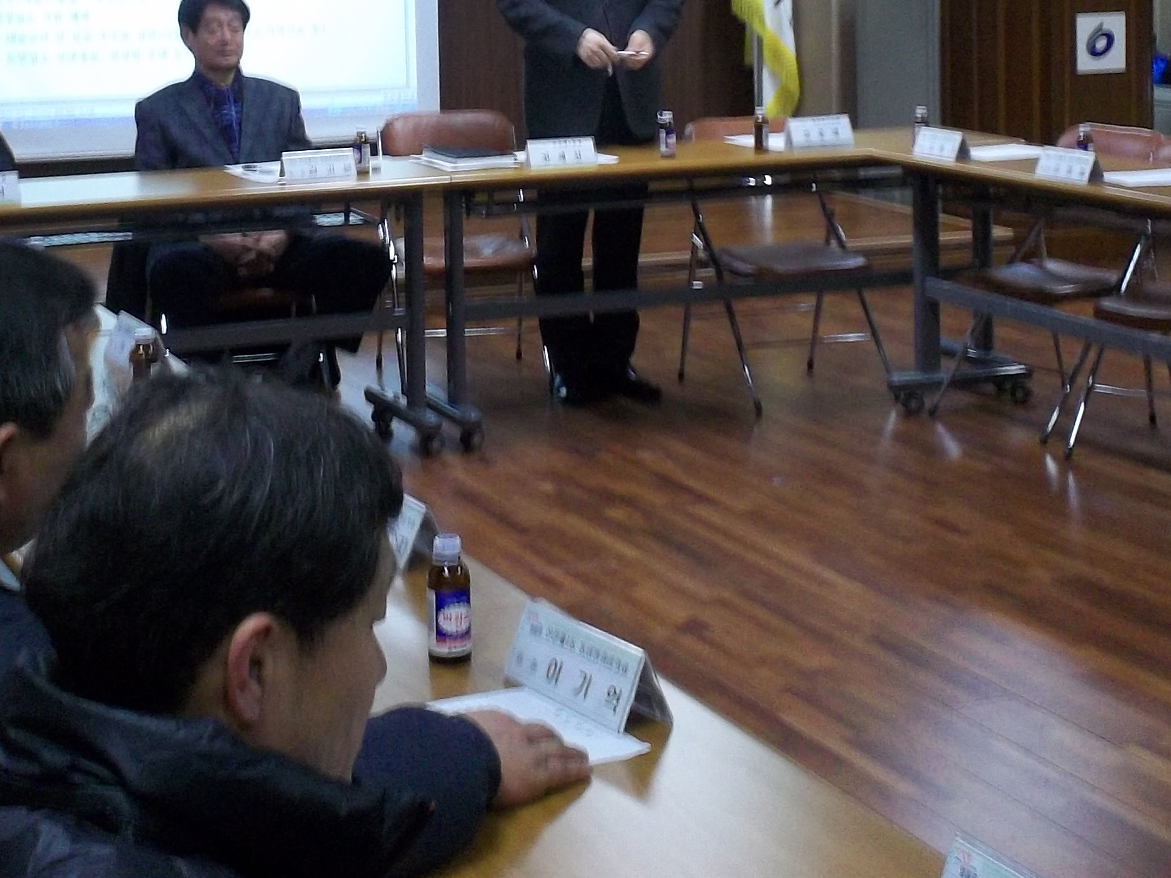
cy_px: -28
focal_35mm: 79
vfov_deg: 18.1
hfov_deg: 24.7
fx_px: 2672
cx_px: 544
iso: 162
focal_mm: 6.3
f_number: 4.5
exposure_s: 1/8
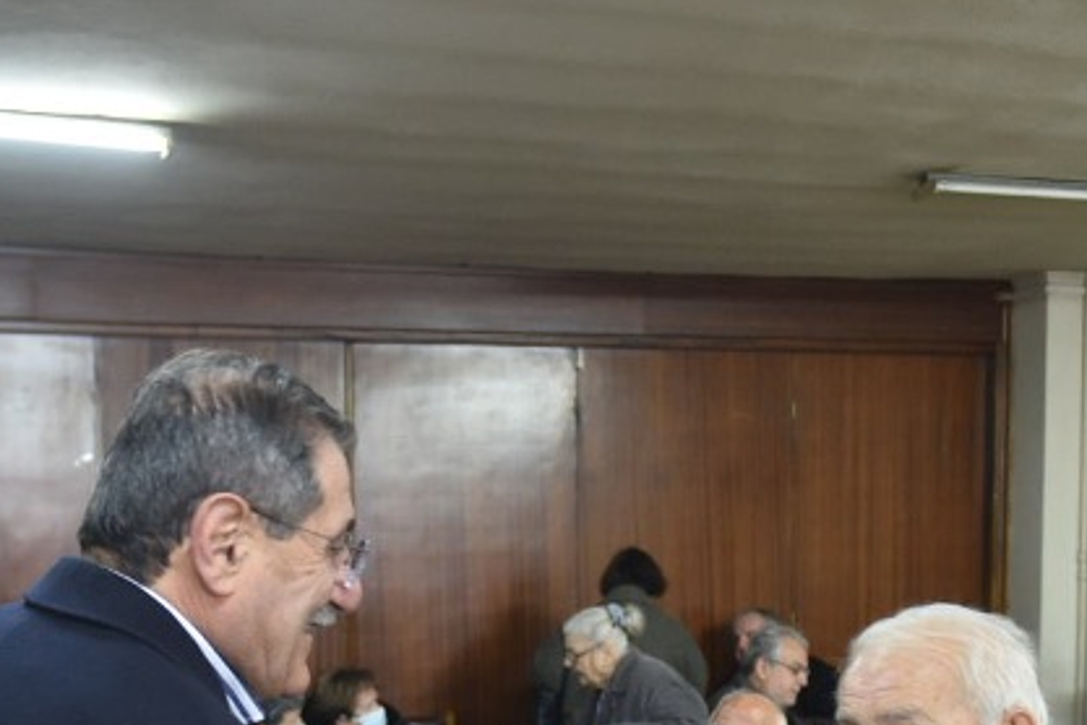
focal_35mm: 59
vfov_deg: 22.1
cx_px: 514
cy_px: 737
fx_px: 1781
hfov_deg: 33.9
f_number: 2.8
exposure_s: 1/125
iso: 1250
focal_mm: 24
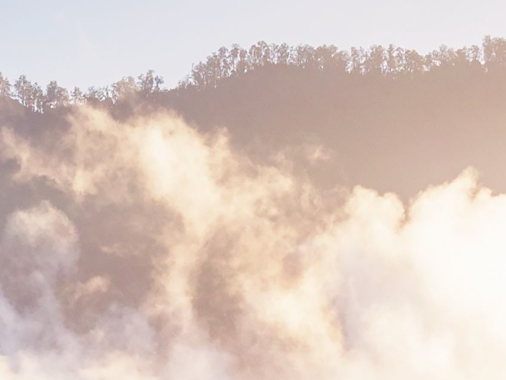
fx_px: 4414
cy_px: 652
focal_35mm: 302
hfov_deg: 6.5
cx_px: -122
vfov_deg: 4.9
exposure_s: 1/320
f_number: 5.6
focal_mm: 44
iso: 100
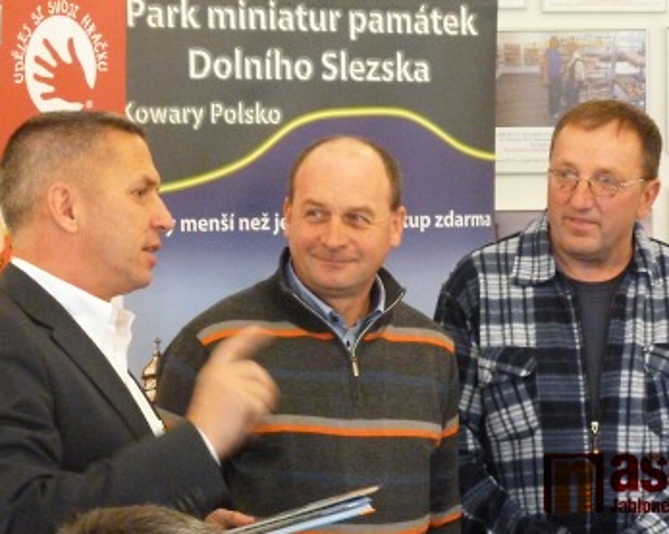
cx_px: 341
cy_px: 256
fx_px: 2651
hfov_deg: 14.4
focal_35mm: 134
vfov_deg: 11.5
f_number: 4.4
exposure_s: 1/15
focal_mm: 19.5
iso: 1000
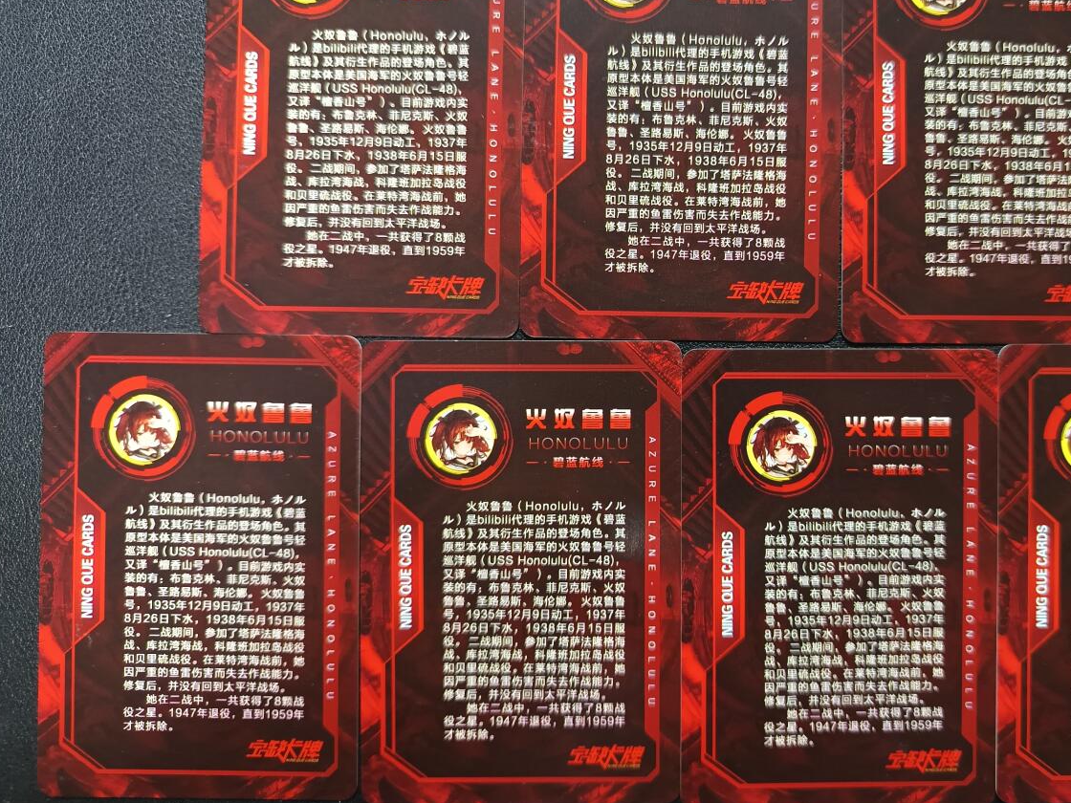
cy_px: 339
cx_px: 661
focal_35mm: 30
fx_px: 928
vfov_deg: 46.6
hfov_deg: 59.3
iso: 1642
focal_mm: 5.31
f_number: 1.7
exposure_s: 1/25
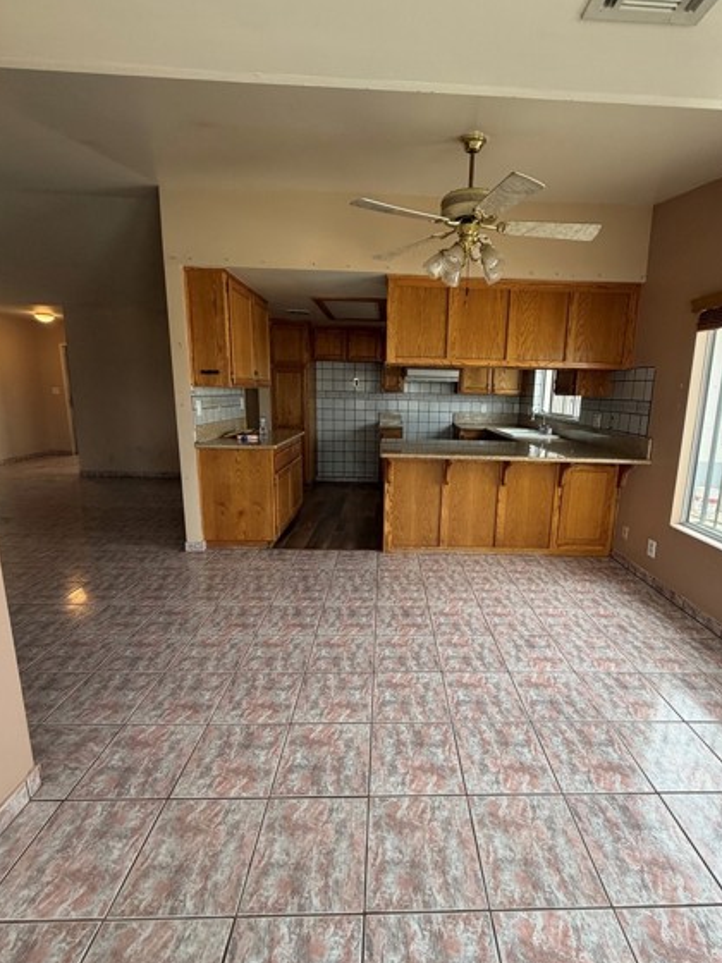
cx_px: 401
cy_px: 480
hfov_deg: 77.8
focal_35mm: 16
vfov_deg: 94.5
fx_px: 445
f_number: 2.2
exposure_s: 1/121
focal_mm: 2.22
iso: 160
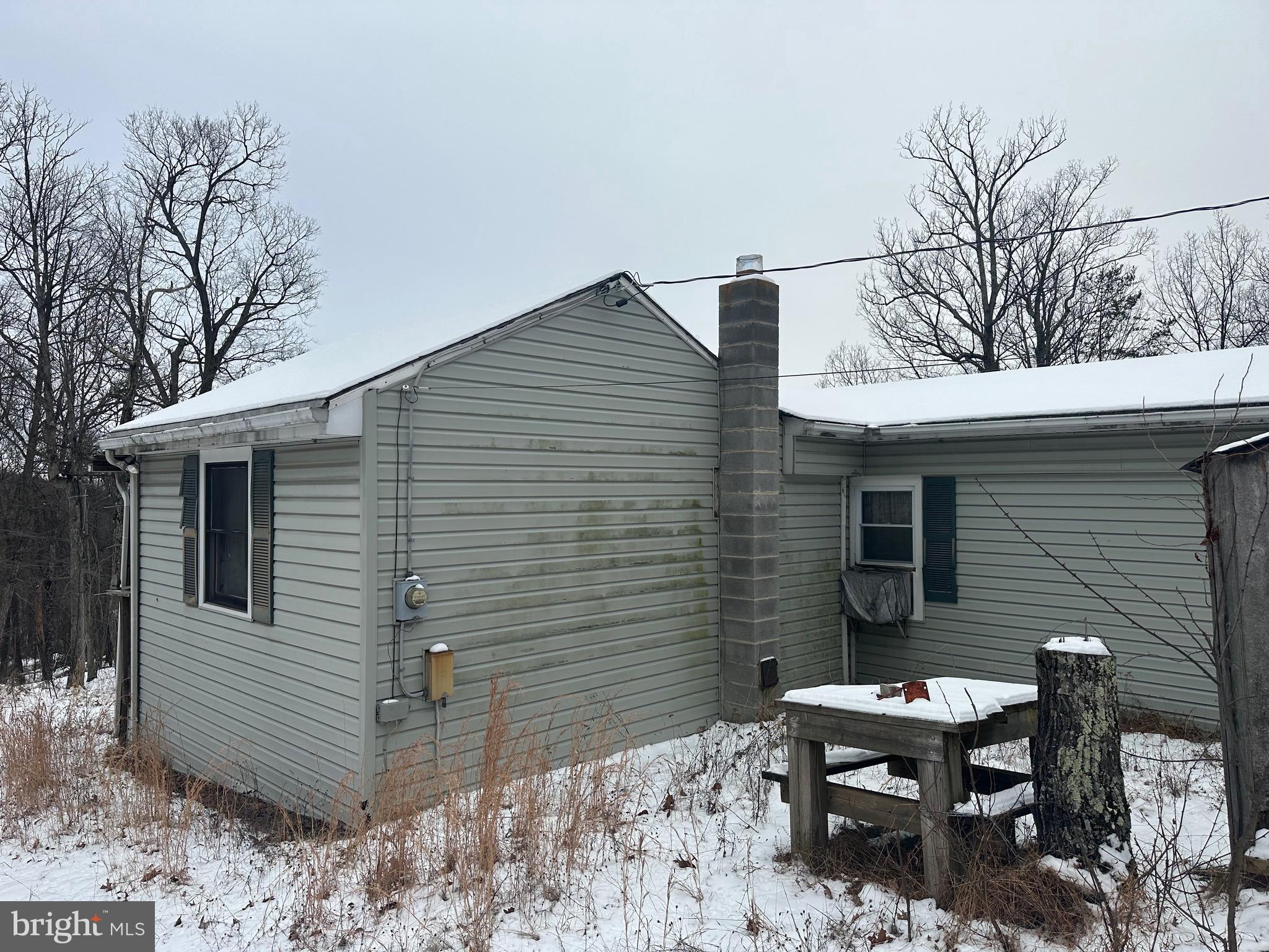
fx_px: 880
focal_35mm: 24
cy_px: 476
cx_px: 634
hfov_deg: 71.6
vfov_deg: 56.8
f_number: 1.78
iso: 80
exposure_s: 1/672
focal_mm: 6.86
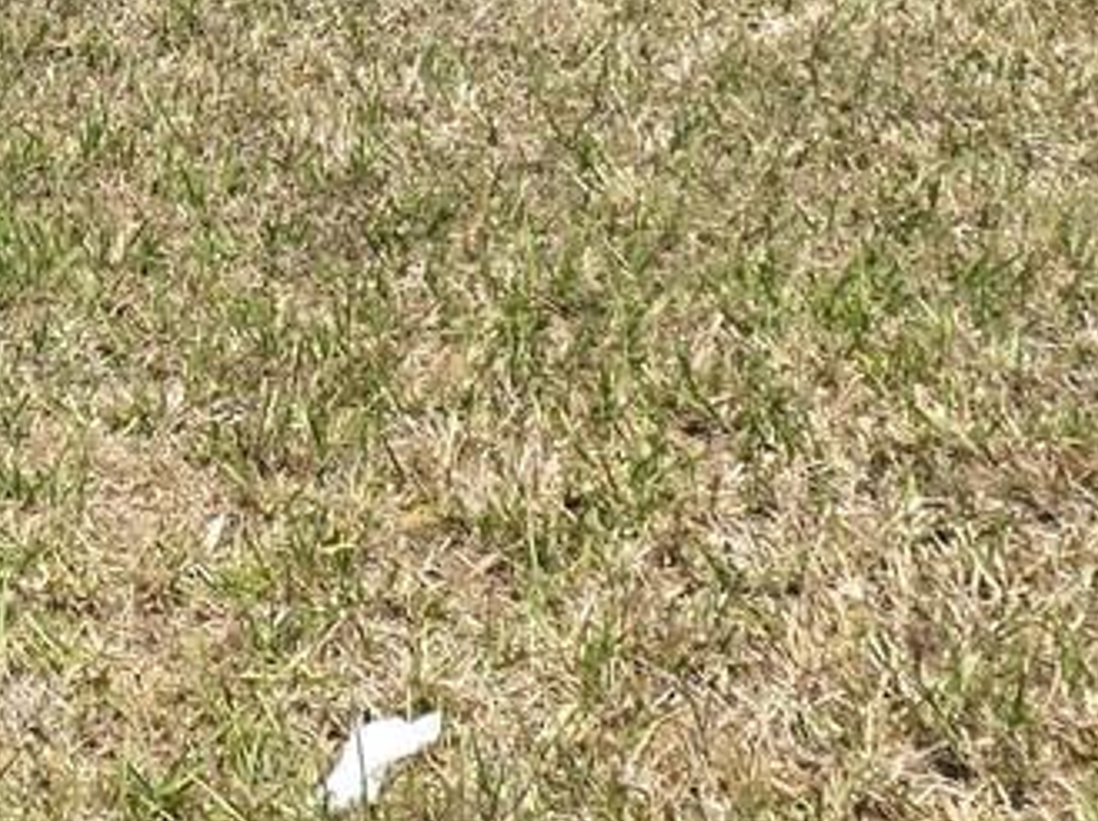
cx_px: -167
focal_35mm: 112
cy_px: -581
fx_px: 3549
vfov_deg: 12.3
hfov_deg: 16.9
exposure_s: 1/664
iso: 12
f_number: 1.7
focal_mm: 6.3
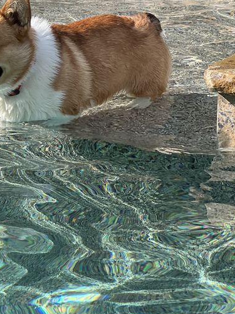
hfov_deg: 9.6
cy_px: 72
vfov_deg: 12.8
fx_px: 1394
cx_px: 23
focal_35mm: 154
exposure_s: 1/315
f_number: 2.8
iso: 25
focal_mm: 9
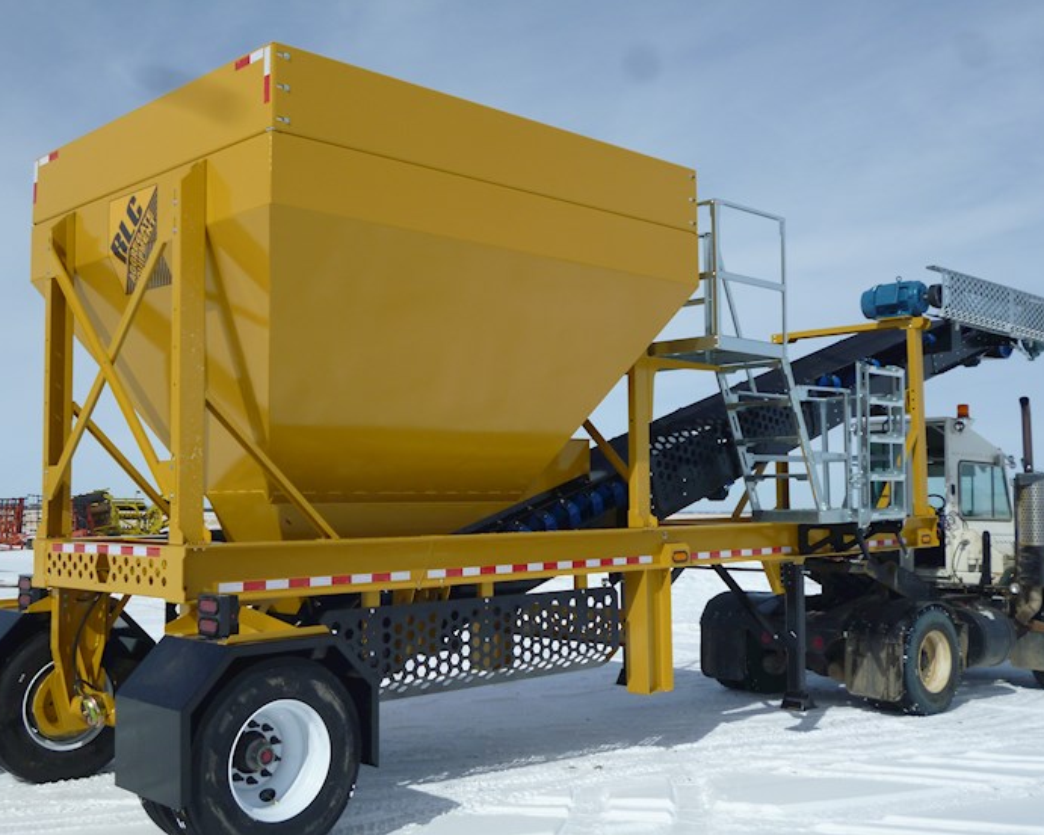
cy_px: 414
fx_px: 1174
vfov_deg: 39.2
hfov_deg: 47.9
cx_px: 492
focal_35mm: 38
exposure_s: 1/320
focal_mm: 6.4
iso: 100
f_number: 10
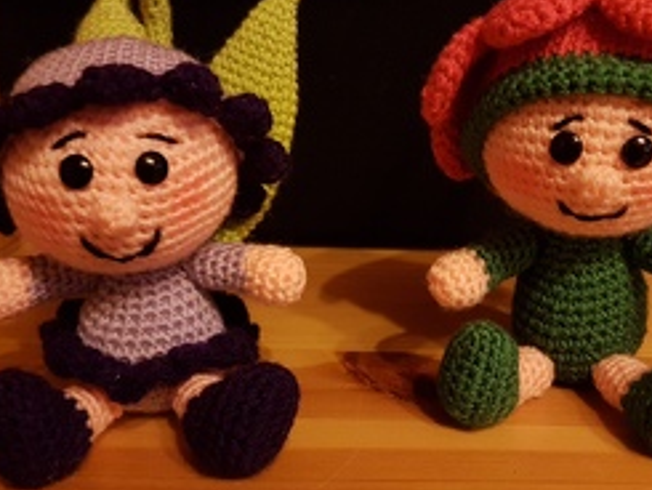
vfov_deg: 38.7
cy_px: 229
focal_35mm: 37
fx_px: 697
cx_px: 355
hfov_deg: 50.1
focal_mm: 4.2
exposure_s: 1/10
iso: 200
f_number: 1.7
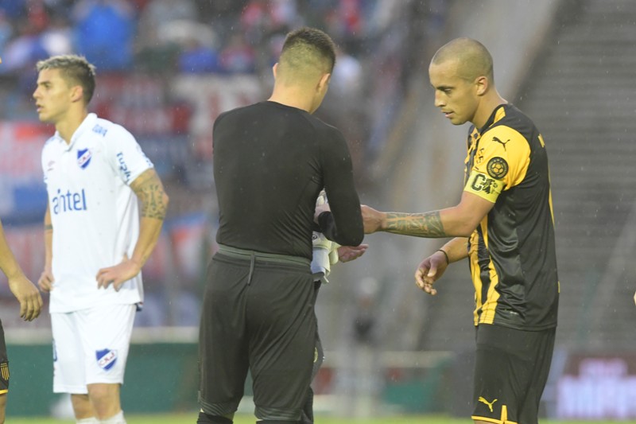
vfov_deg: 2.3
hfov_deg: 3.4
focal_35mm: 600
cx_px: 318
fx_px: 10597
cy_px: 212
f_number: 5.6
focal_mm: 400
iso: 5600
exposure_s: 1/640
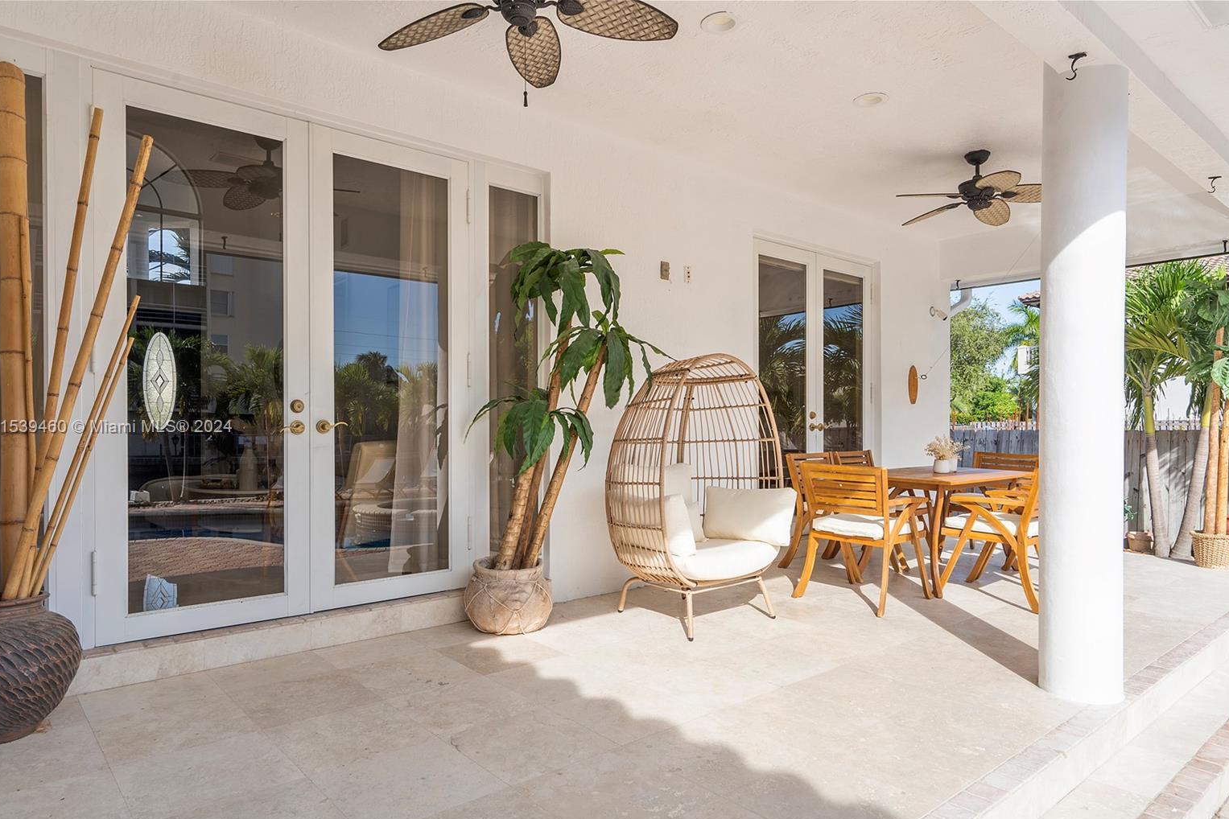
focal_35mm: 22
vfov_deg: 57.2
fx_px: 751
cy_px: 428
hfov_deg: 78.6
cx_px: 619
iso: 100
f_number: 10
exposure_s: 1/80
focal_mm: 21
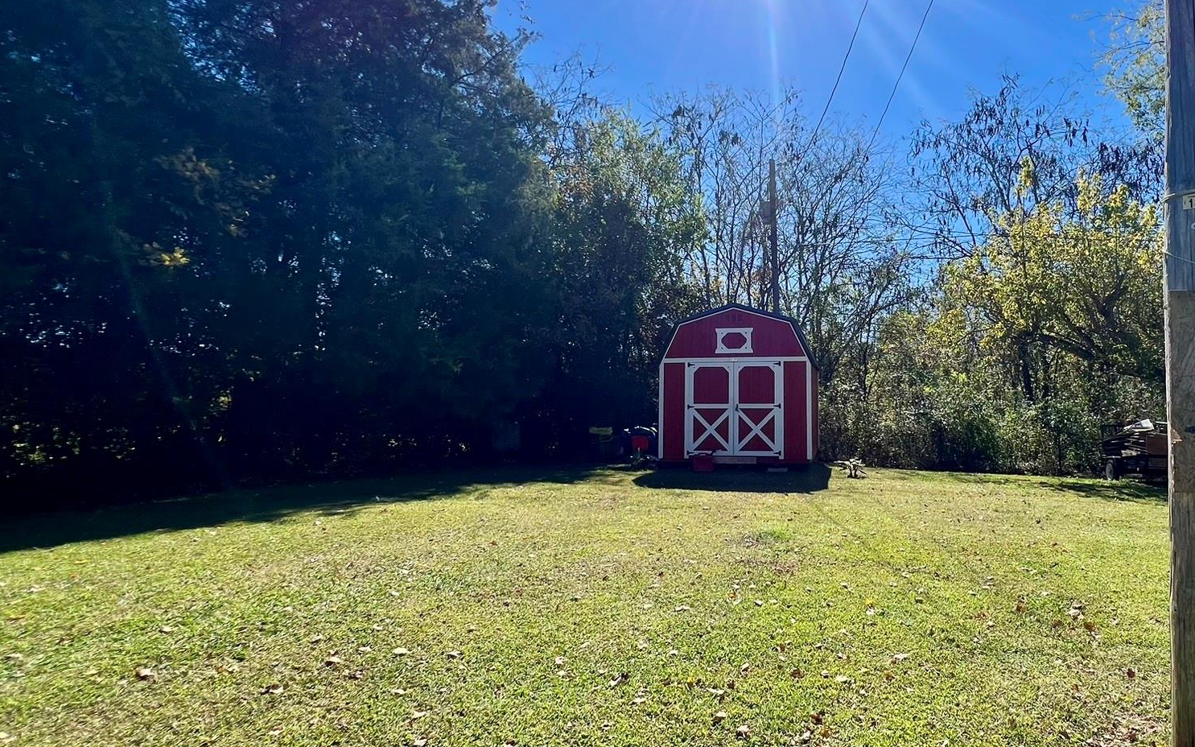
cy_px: 345
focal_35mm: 19
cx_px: 750
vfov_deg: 62.1
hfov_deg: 86.2
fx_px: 619
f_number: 1.8
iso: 32
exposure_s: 1/1014
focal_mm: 1.57
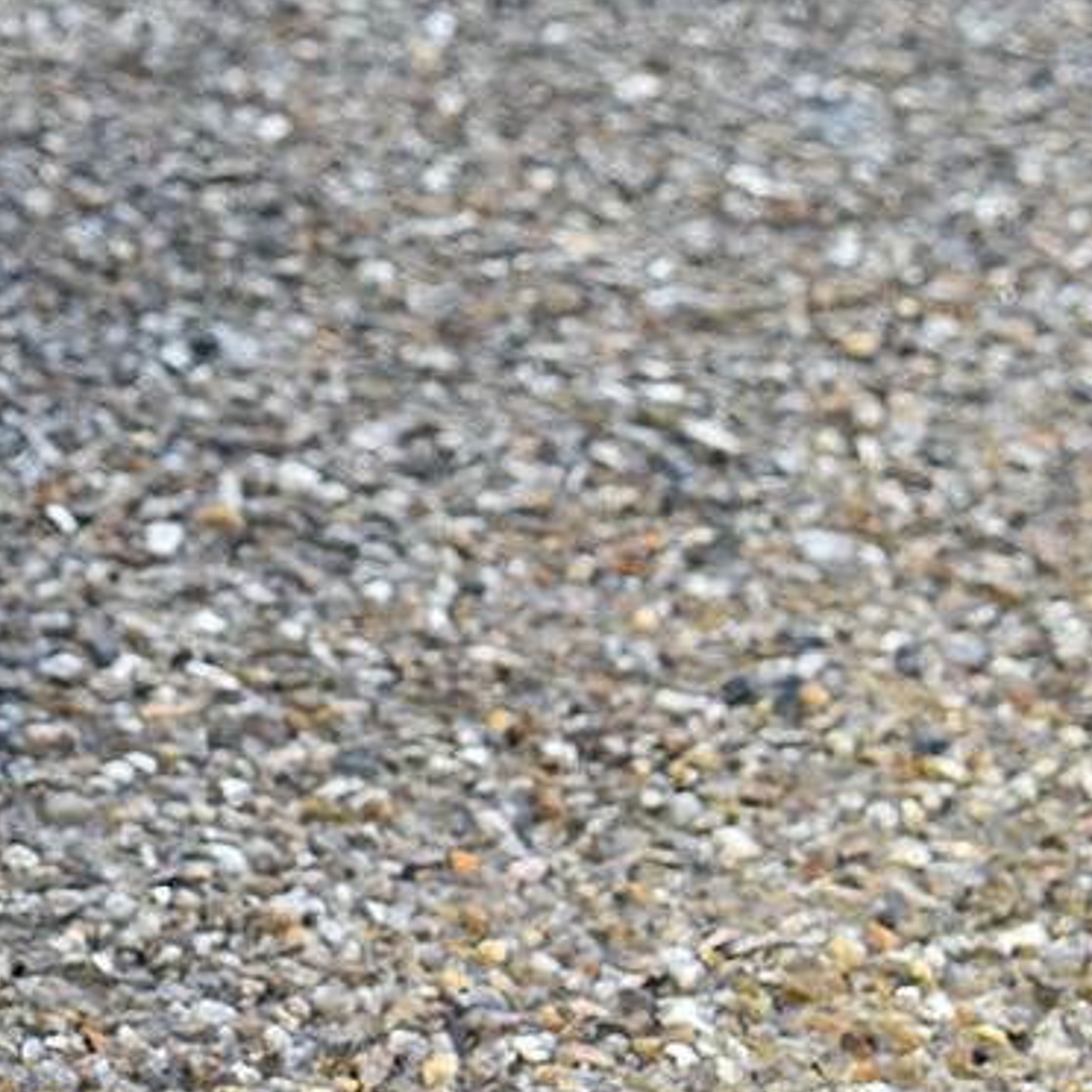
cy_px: 298
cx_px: -951
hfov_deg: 7.4
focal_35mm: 230
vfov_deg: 7.6
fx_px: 8209
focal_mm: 42
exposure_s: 1/200
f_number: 7.1
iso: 400
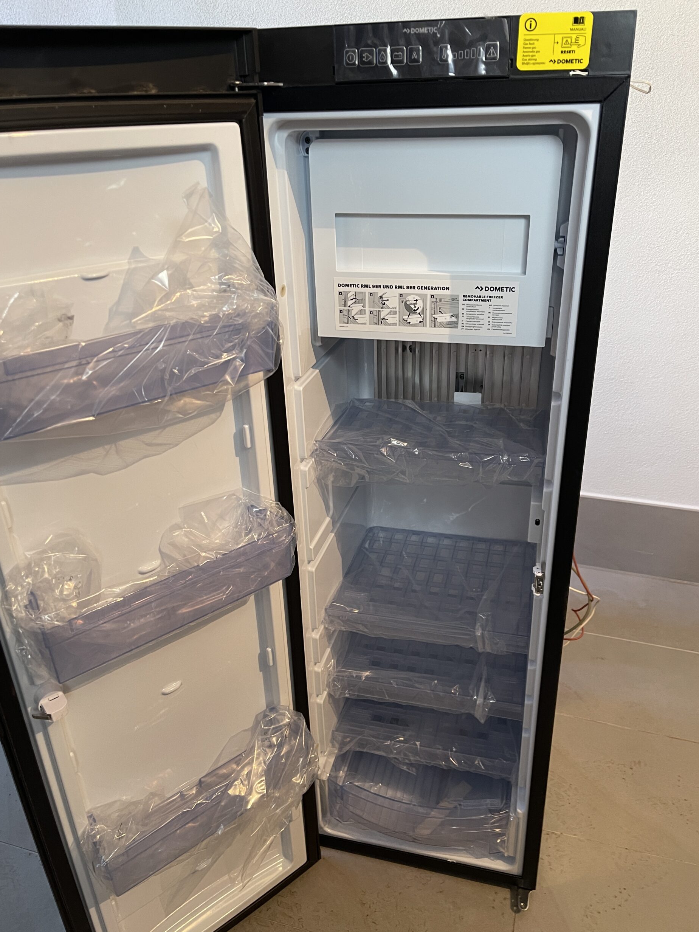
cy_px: 477
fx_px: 727
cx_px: 354
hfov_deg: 51.4
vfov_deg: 65.3
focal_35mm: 27
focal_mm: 5.1
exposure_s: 1/50
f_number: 1.6
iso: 250
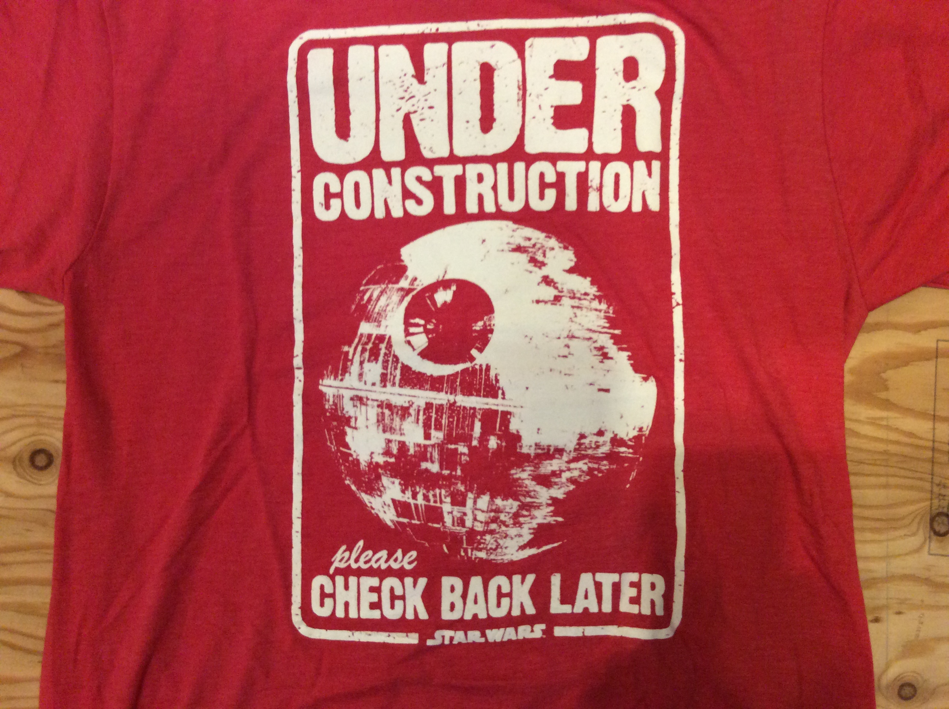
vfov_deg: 44.1
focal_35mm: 32
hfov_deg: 56.9
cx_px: 474
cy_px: 354
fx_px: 876
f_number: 2.4
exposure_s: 1/24
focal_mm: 3.3
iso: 160
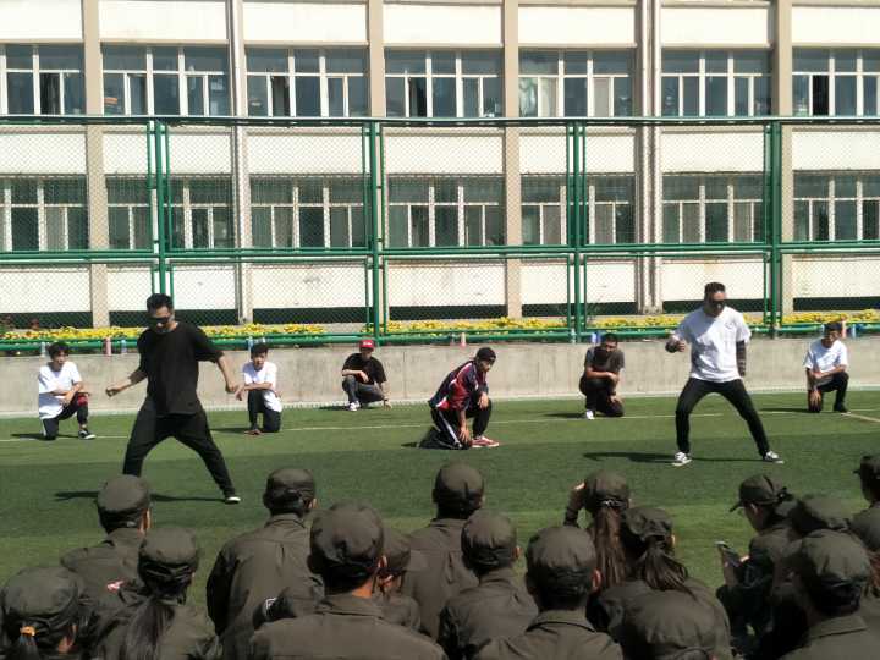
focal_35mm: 22
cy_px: 330
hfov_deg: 76.4
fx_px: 559
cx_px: 440
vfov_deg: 61.1
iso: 33
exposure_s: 1/2092
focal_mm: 3.79
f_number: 1.7
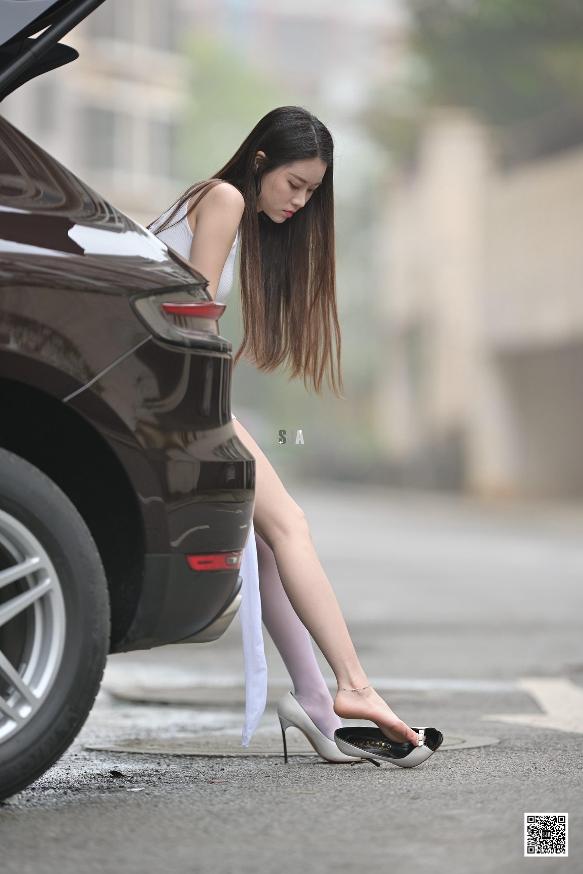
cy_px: 437
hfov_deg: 6.9
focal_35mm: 200
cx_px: 292
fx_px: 4858
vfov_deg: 10.3
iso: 160
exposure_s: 1/250
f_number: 2
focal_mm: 200
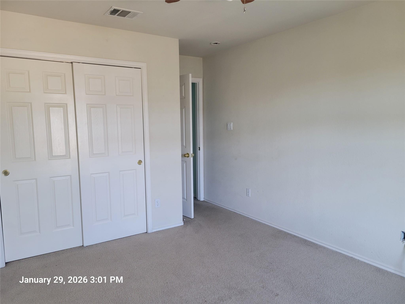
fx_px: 304
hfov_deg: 67.3
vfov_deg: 53.1
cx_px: 202
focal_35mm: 26
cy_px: 152
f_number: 1.8
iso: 200
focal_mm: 5.4
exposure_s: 1/40
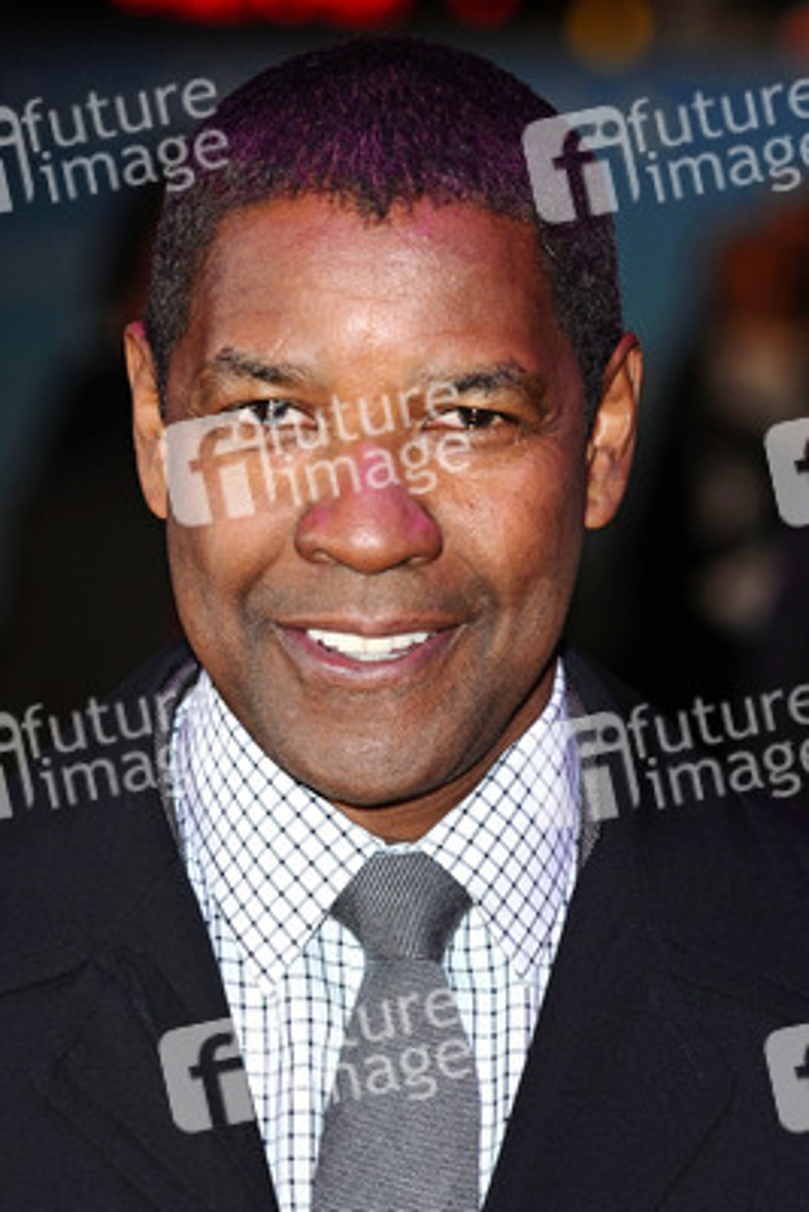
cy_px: 606
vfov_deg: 12.2
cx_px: 404
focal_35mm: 168
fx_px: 5658
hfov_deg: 8.2
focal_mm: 112
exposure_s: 1/200
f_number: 4.5
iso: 320
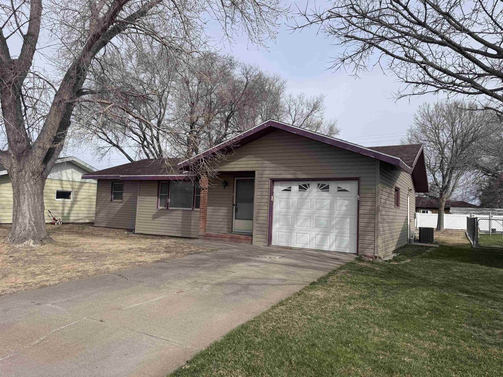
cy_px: 188
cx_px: 252
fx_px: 349
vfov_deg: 56.8
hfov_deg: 71.6
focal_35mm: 24
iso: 80
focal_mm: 6.76
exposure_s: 1/4608
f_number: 1.78
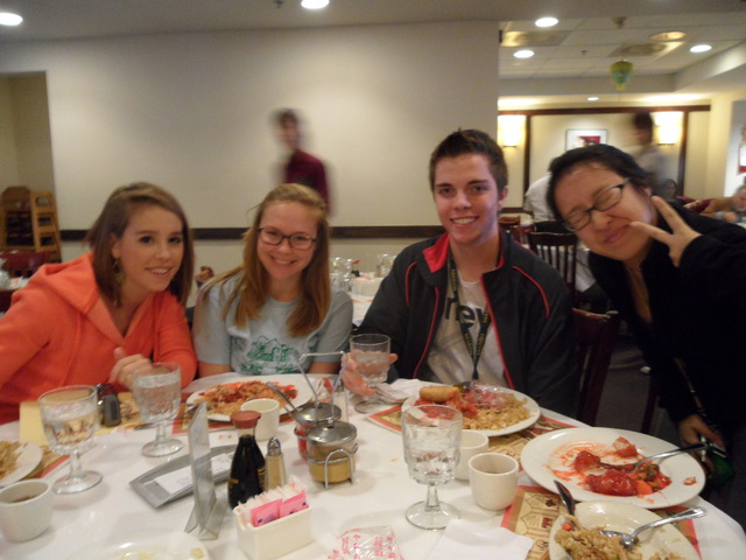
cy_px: 280
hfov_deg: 65.3
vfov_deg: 51.4
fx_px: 582
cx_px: 373
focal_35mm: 27
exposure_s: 1/10
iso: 400
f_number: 3.5
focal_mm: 4.9
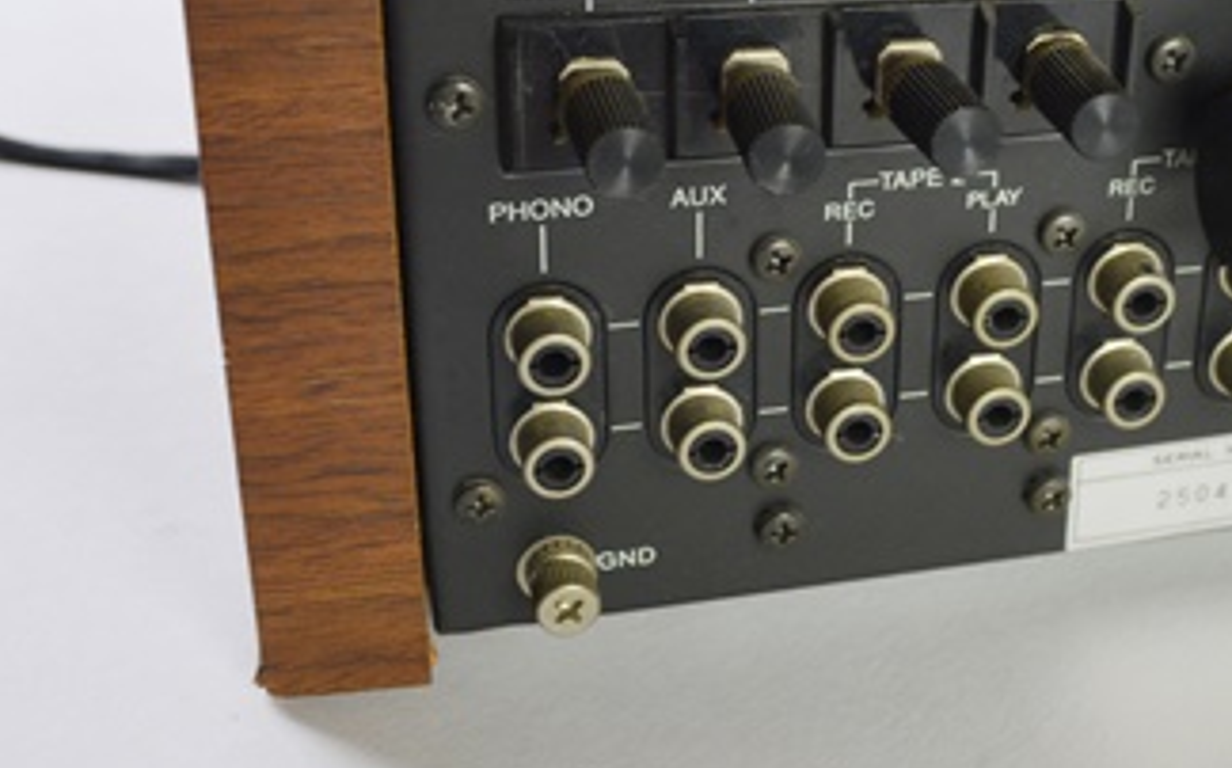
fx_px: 1711
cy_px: 209
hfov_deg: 37.9
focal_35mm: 51
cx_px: 1015
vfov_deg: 25.1
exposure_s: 1/100
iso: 400
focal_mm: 18
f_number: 5
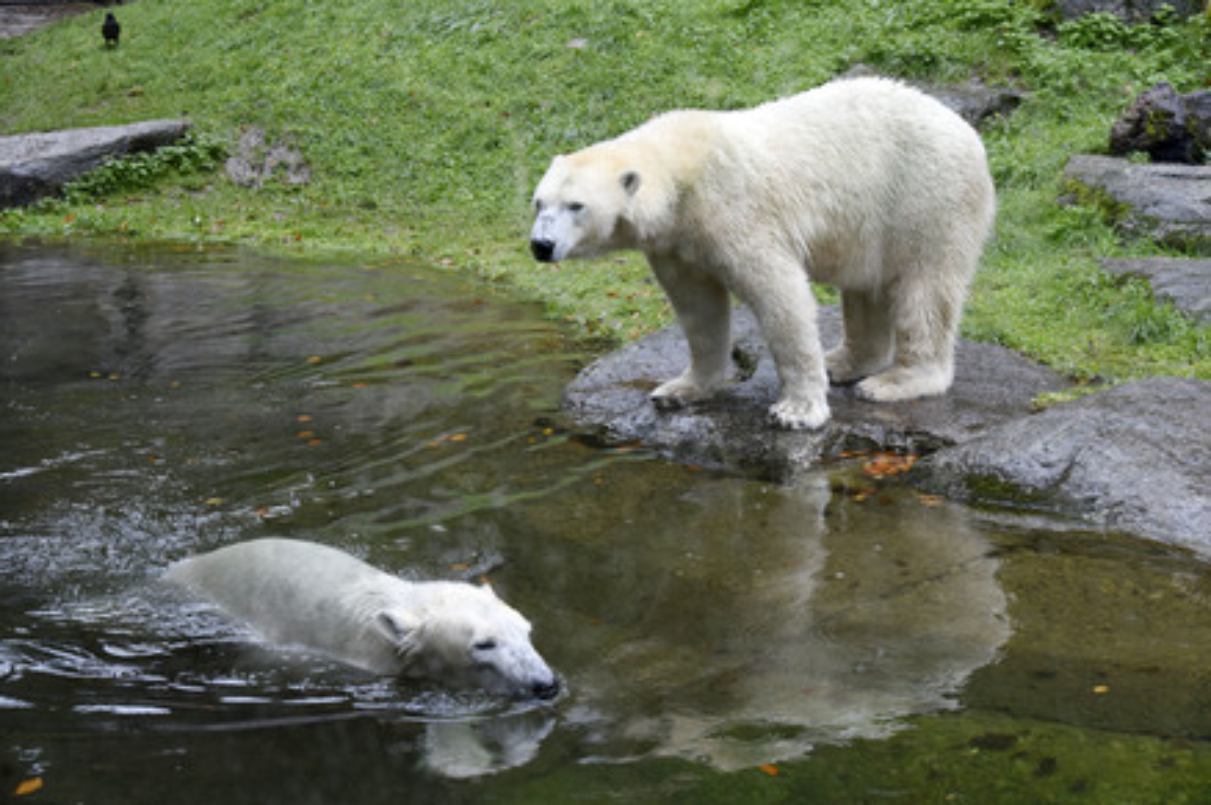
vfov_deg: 20.3
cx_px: 618
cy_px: 396
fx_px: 2251
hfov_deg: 30.1
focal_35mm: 67
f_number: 6.3
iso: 2000
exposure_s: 1/160
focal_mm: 65
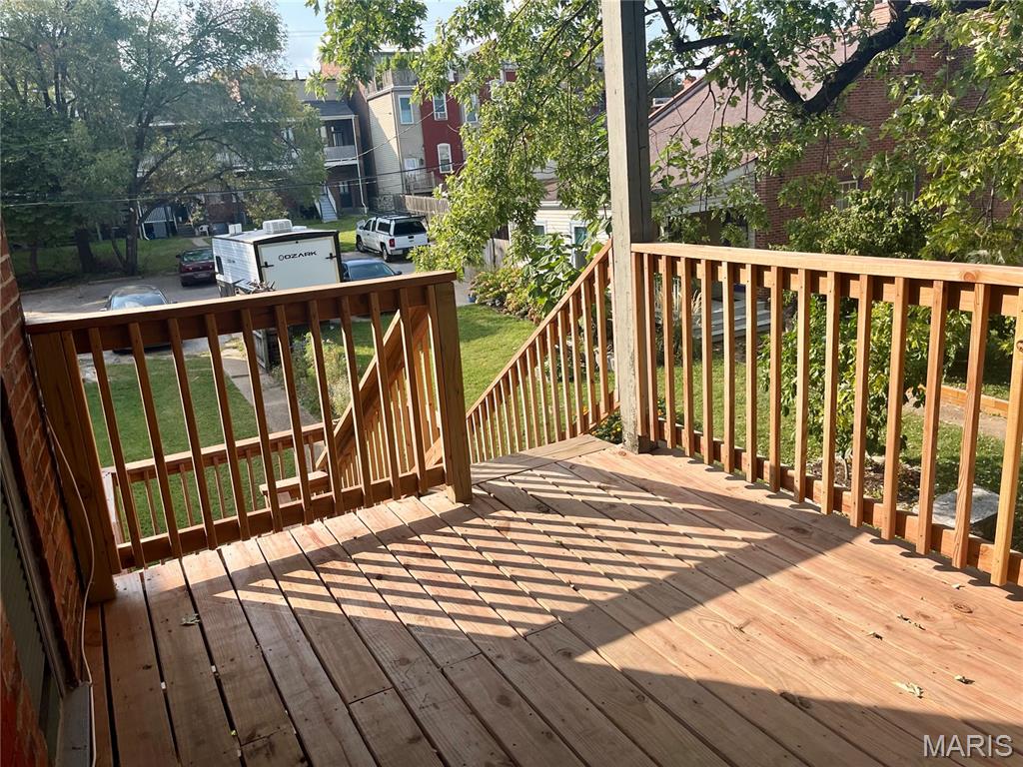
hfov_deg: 67.3
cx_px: 512
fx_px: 768
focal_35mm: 26
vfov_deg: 53.1
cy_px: 384
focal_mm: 5.1
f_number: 1.6
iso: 50
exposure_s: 1/1458
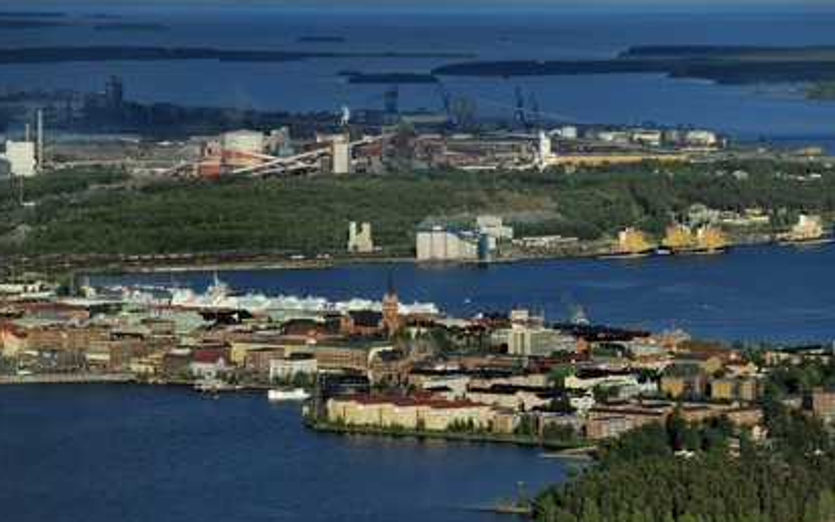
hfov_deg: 8.9
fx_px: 5348
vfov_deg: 5.6
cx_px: 420
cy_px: 246
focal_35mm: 235
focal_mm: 150
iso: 100
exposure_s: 1/2500
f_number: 3.5
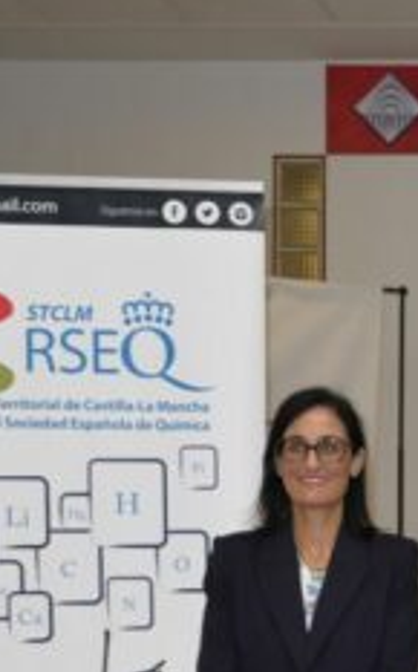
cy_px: 659
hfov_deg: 11.4
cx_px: 894
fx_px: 1847
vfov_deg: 20.0
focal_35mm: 101
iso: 800
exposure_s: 1/60
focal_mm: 30
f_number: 5
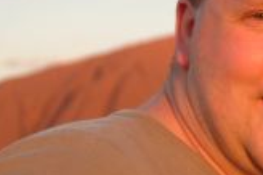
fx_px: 1430
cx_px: 236
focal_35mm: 196
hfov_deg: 10.5
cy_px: 27
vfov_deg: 7.0
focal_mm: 50
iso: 100
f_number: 5.6
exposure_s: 1/90
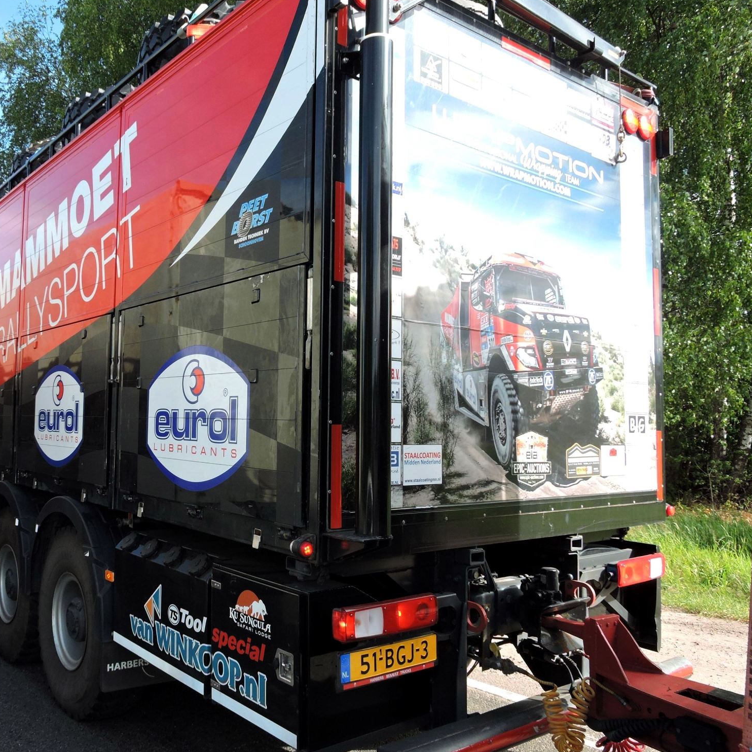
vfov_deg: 55.6
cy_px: 370
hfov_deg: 54.5
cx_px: 252
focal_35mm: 29
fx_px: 713
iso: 100
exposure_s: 1/320
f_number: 3.3
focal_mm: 4.3
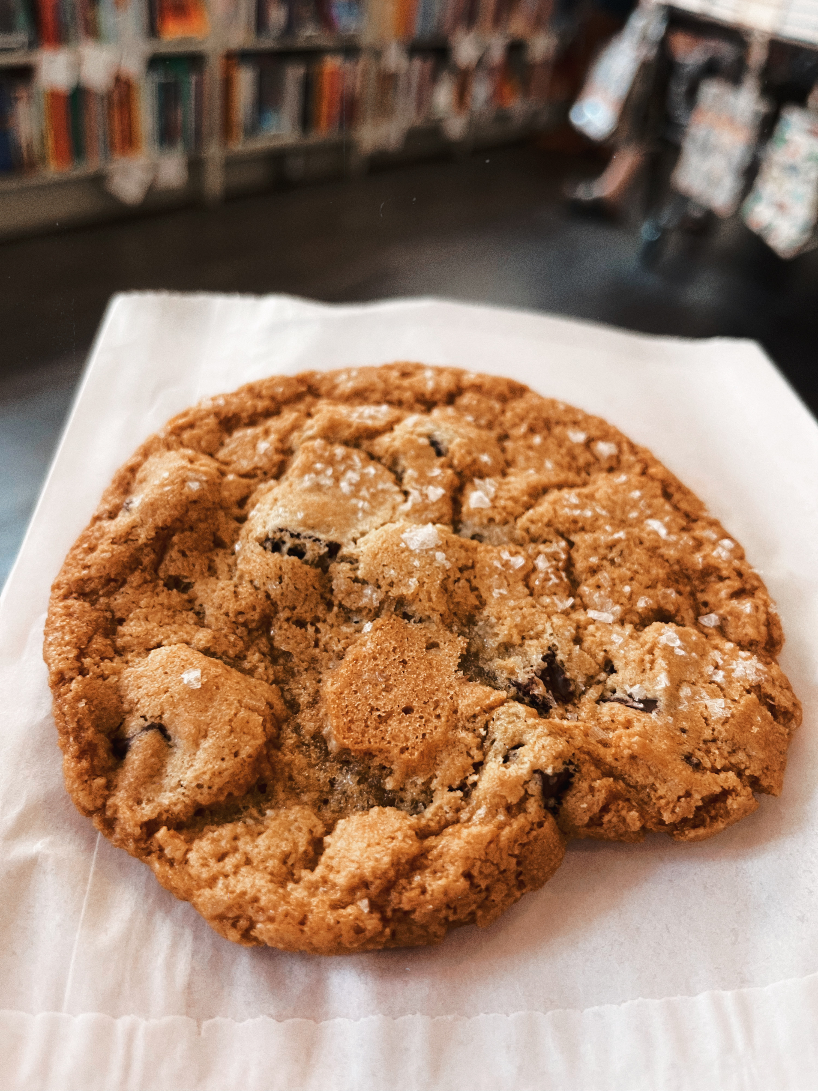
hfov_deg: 53.1
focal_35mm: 26
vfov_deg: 67.3
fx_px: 819
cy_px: 546
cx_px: 409
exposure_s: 1/60
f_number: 1.6
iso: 80
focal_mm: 5.1
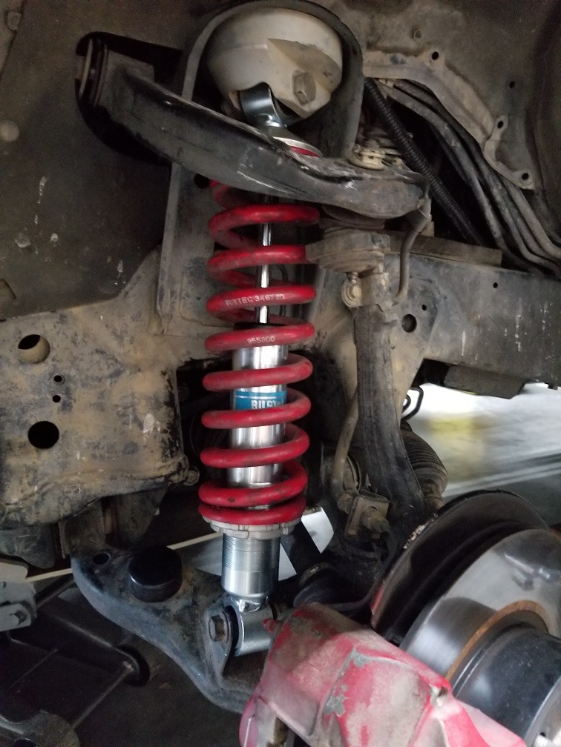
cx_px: 280
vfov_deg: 67.3
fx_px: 562
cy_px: 374
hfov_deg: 53.1
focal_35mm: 26
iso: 800
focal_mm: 4.25
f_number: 1.7
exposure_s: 1/10
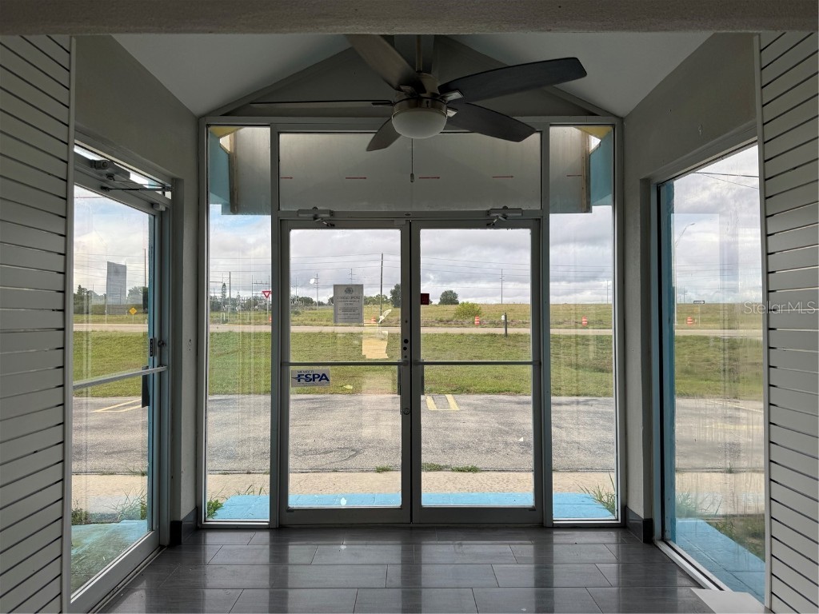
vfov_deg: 56.8
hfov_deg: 71.6
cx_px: 410
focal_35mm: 24
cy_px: 307
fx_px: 568
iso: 64
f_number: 1.78
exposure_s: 1/222
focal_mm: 6.76
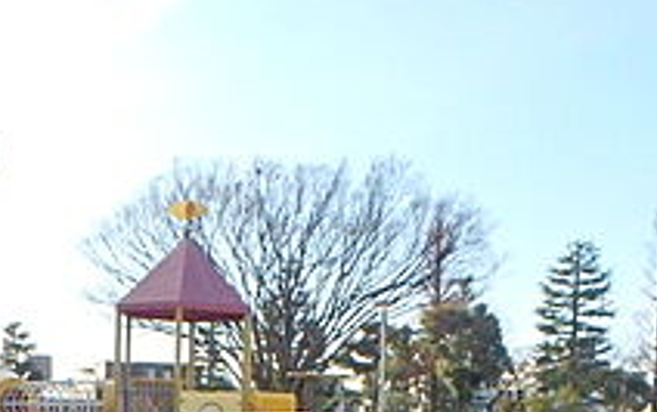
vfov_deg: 18.9
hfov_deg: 31.4
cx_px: 279
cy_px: 503
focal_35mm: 65
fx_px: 1165
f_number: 6
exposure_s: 1/800
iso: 400
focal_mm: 3.7
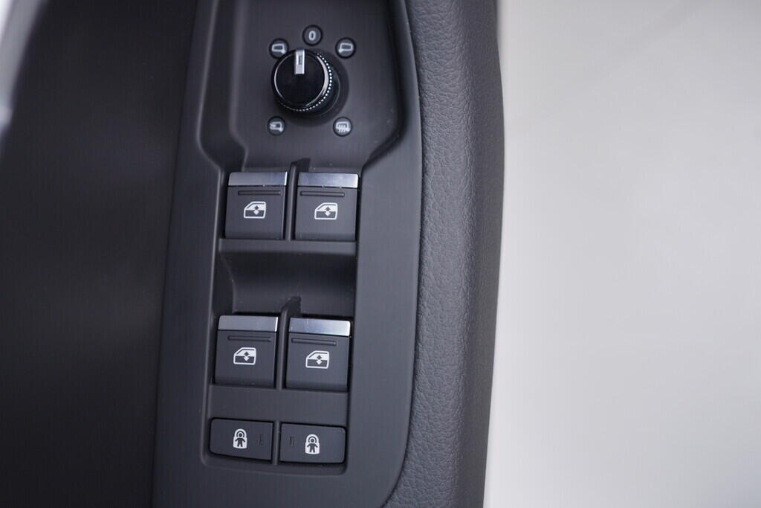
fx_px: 761
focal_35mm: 36
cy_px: 254
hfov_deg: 53.1
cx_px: 380
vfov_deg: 36.9
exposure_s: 1/40
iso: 160
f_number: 2.8
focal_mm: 24
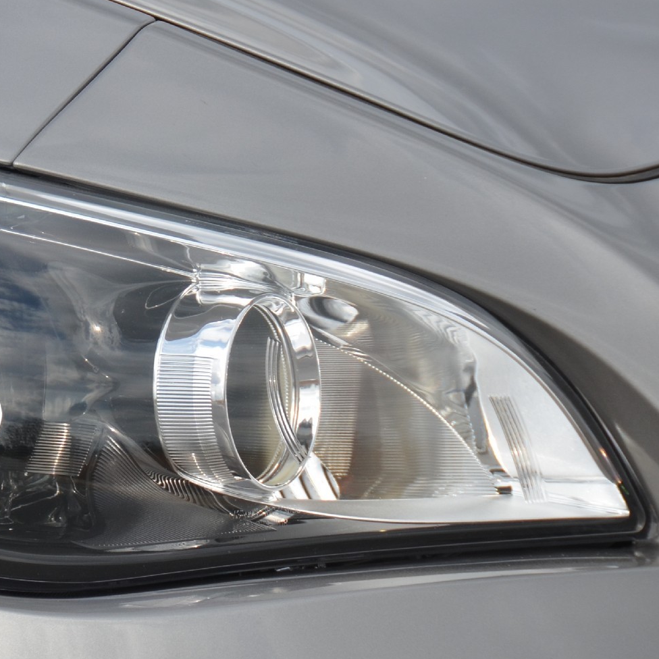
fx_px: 14043
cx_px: 14
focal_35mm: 652
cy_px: 243
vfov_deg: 2.7
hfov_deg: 2.7
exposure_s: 1/640
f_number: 6.3
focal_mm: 200
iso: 200
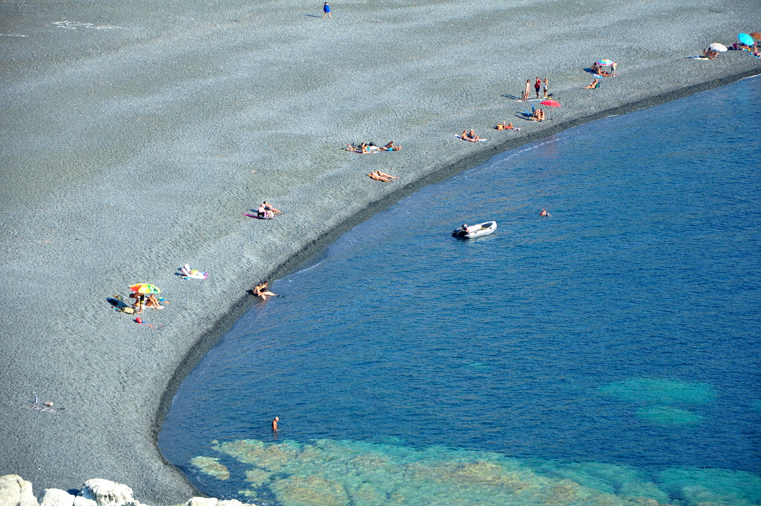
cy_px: 253
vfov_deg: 8.7
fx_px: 3325
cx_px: 380
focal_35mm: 158
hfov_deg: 13.1
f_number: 7.1
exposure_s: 1/640
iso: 400
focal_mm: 105
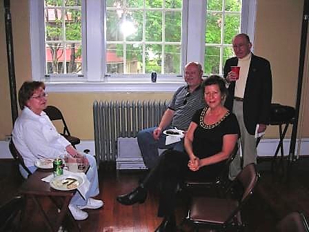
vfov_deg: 37.7
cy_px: 116
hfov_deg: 49.0
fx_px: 339
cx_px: 154
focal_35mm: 38
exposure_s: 1/60.1
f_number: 3.2
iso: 52
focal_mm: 6.3
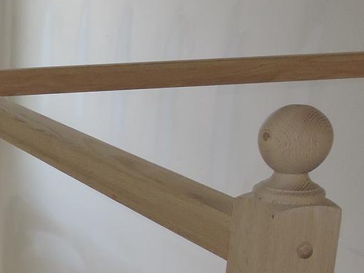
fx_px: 1020
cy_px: 269
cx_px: -248
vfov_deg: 15.0
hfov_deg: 17.3
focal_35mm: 97
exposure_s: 1/60
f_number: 3.3
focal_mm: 4.3
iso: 180
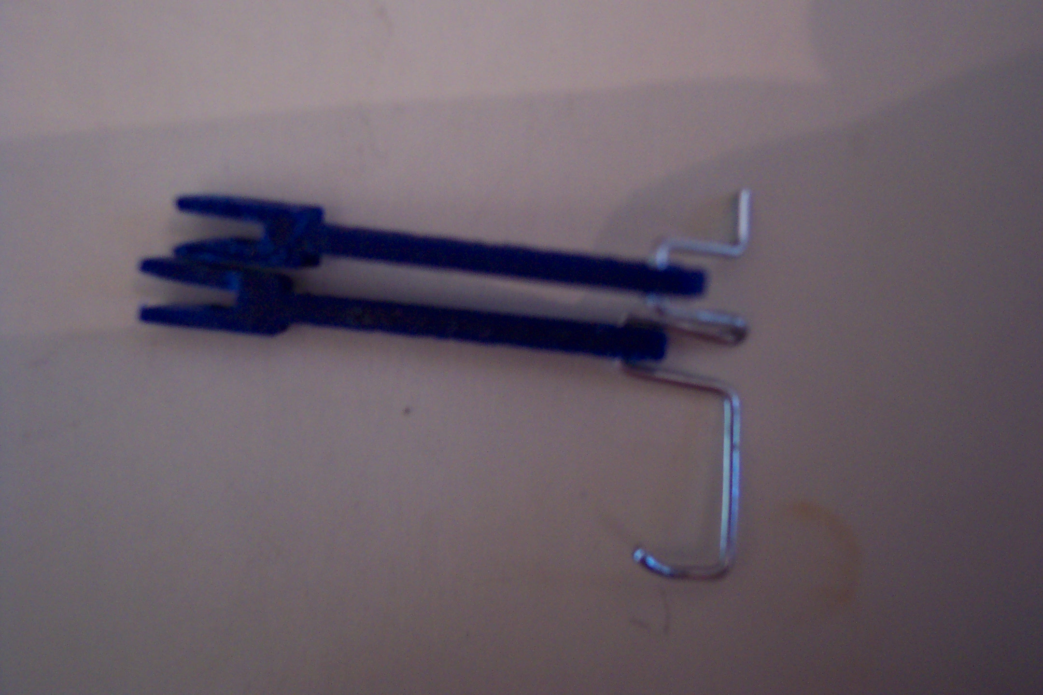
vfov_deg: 35.1
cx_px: 522
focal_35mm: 38
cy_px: 348
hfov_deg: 50.7
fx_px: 1101
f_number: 2.8
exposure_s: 1/30
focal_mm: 8
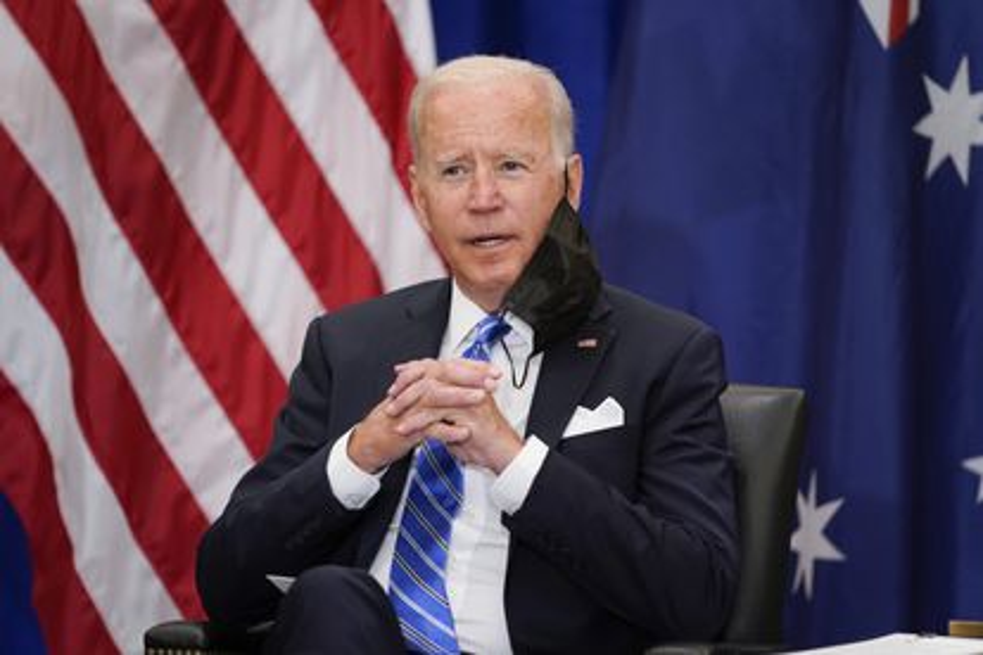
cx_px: 492
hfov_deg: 7.4
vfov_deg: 4.9
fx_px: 7645
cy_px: 328
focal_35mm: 280
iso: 3200
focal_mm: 280
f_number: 4
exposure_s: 1/200
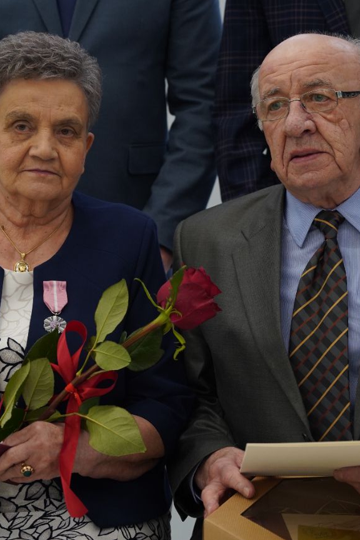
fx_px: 2010
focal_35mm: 134
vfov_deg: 15.3
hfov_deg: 10.2
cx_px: 194
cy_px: 270
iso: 1250
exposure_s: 1/125
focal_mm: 89
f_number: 4
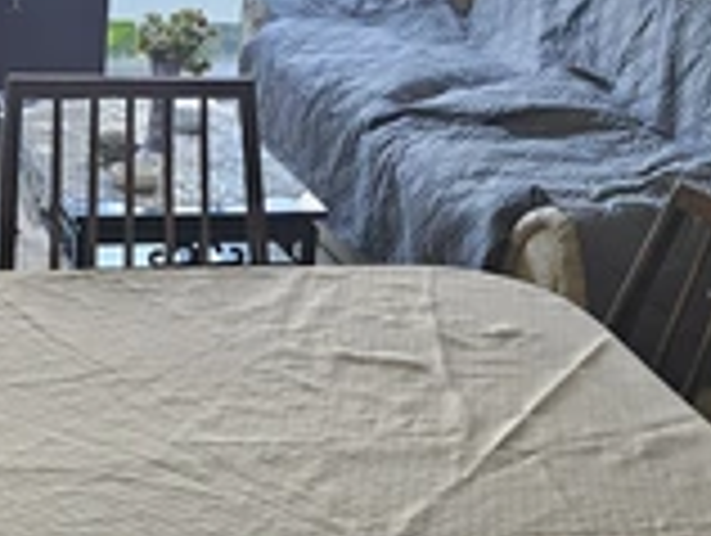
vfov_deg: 22.9
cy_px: 194
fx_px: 1317
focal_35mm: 64
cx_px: 225
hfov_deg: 30.0
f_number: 1.8
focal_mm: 5.4
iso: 100
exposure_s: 1/100
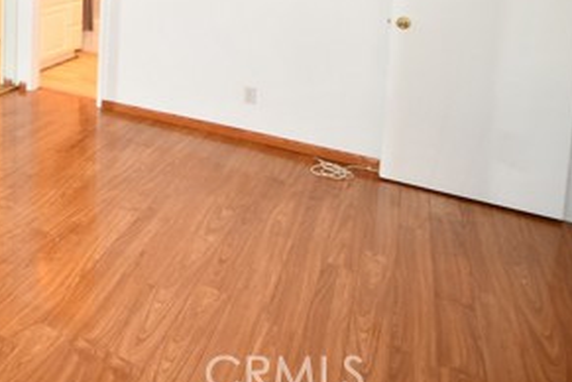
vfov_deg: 35.3
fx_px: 524
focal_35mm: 33
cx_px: 0
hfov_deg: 47.5
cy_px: -19
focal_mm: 10
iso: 500
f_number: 4
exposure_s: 1/60
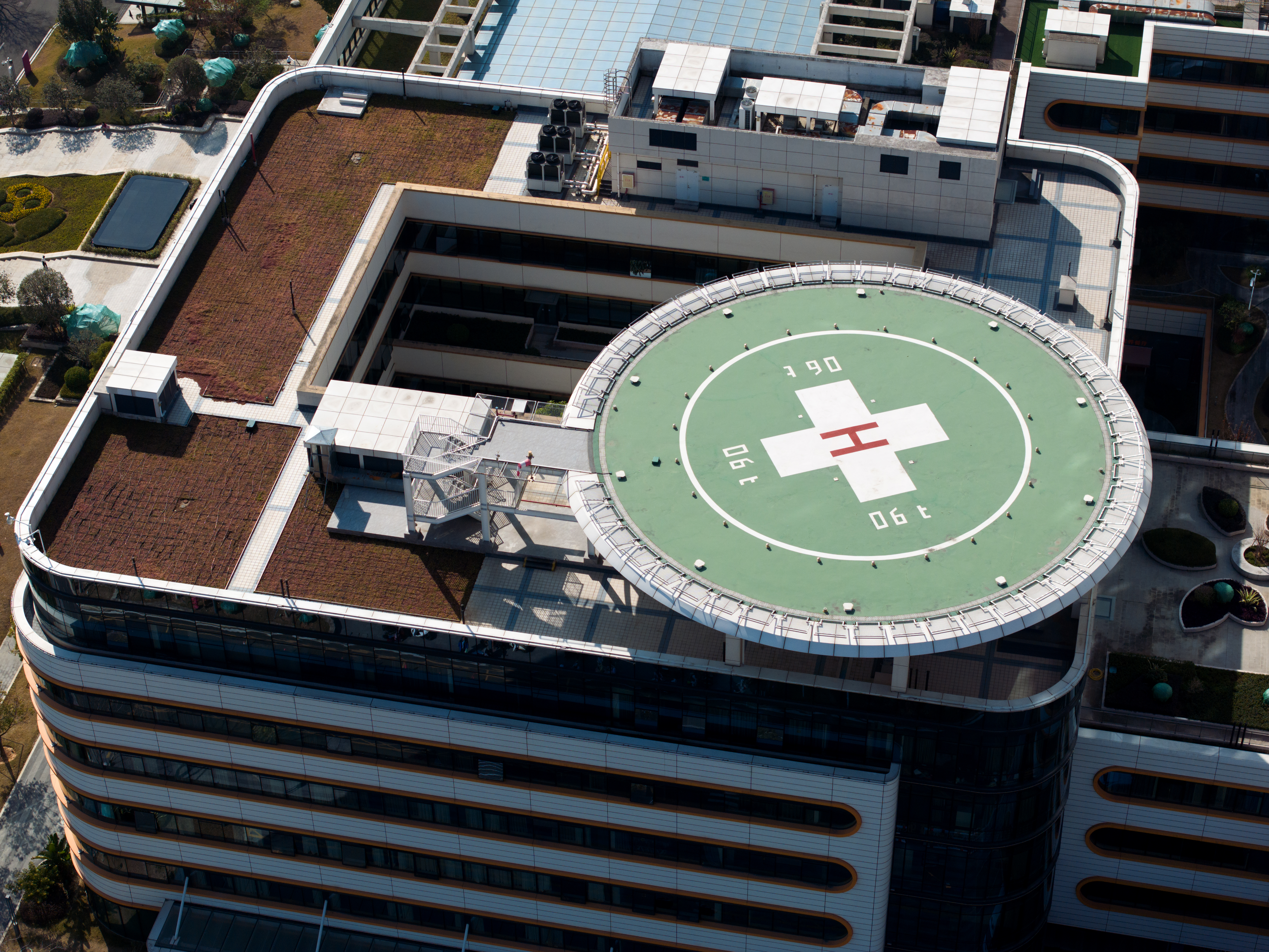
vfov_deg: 21.0
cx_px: 634
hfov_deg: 27.8
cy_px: 476
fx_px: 2566
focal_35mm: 70
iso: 130
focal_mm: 19.35
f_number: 2.8
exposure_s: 1/2000
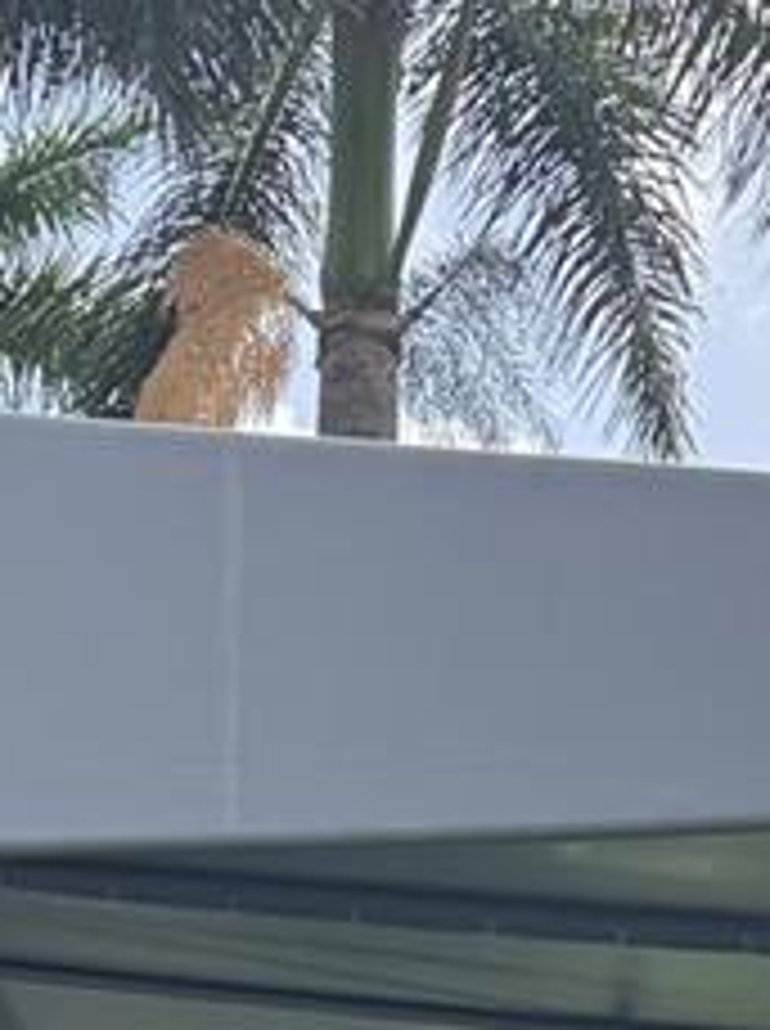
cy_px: 1822
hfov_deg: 11.6
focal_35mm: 126
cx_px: 0
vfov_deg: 14.0
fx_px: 3747
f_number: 1.78
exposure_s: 1/1285
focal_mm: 6.76
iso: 80
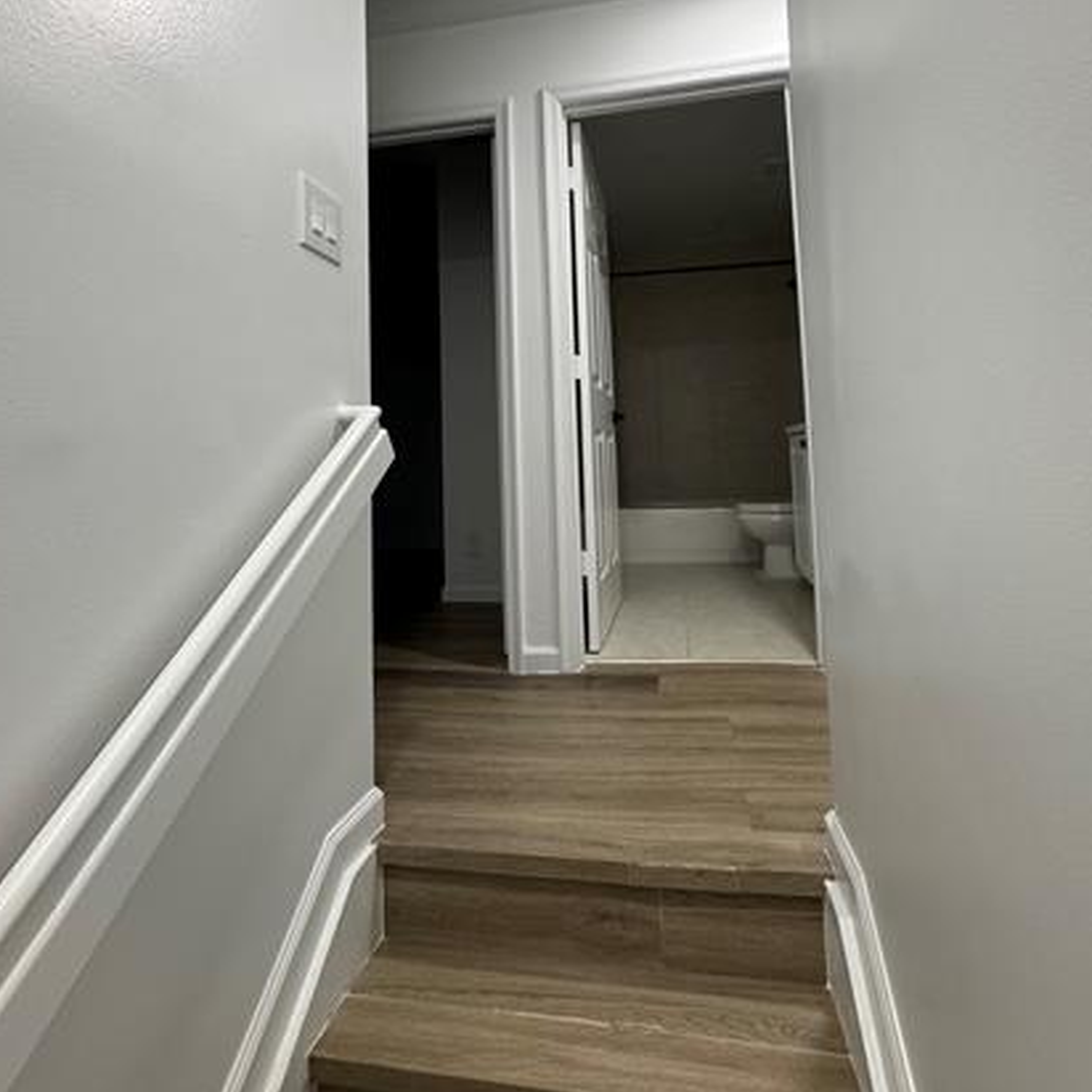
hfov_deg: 80.7
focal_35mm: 18
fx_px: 642
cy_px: 411
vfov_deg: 79.3
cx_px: 562
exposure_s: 1/60
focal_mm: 2.22
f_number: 2.2
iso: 250
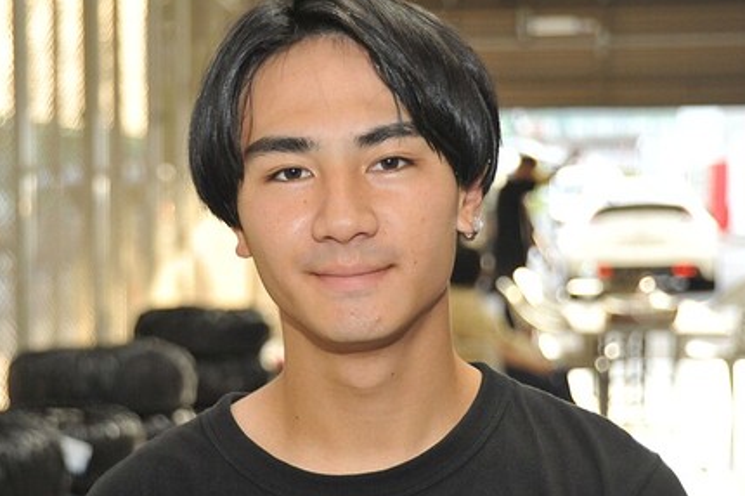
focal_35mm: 88
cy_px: 255
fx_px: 1820
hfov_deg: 23.1
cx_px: 345
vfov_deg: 15.5
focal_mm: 70
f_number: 5
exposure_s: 1/250
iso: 2800
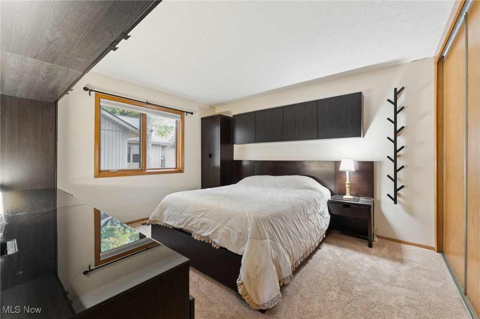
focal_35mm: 14
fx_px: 187
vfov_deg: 81.2
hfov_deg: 104.3
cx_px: 240
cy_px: 160
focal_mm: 14
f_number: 5.6
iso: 200
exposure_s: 1/5
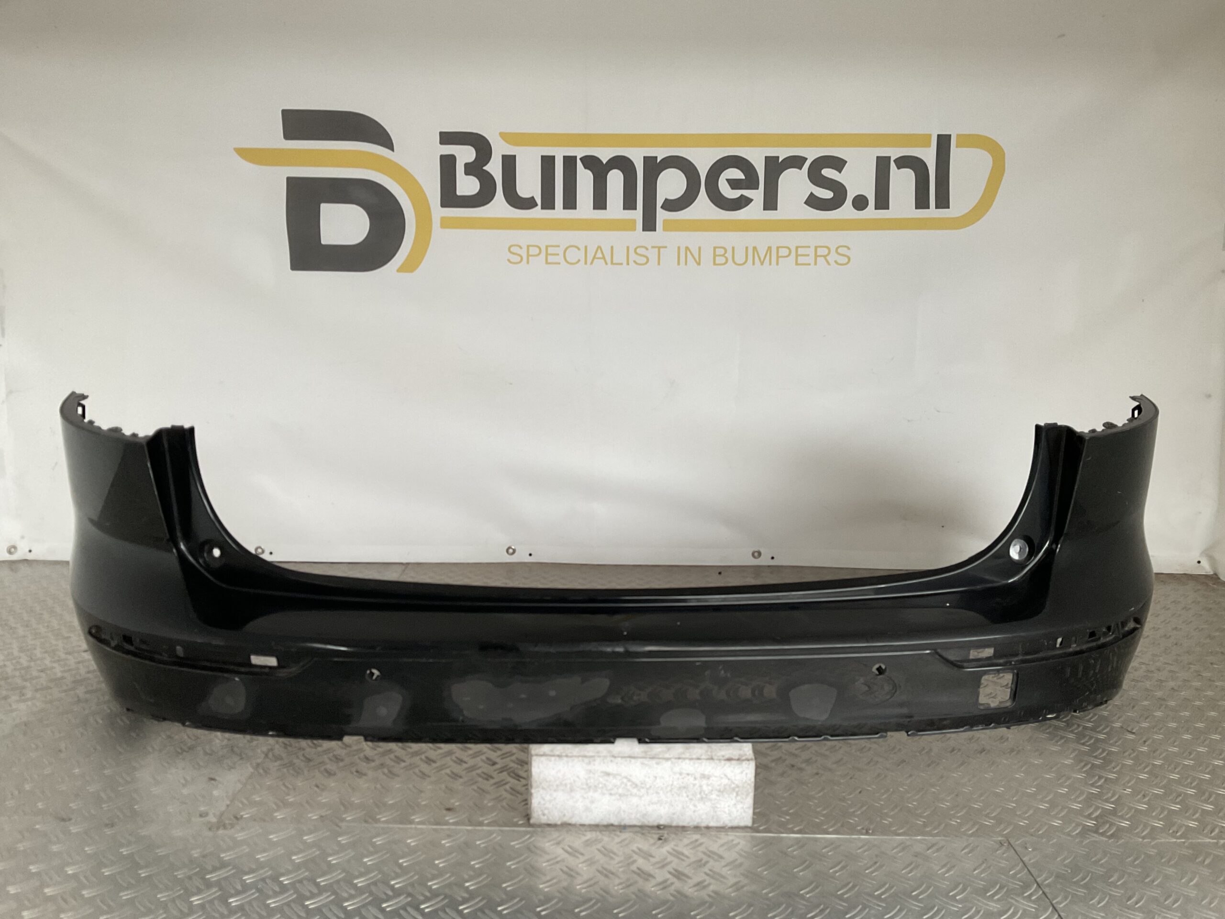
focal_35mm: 29
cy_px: 460
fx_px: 1026
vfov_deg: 48.2
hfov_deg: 61.7
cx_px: 612
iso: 80
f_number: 1.8
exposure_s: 1/60
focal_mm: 3
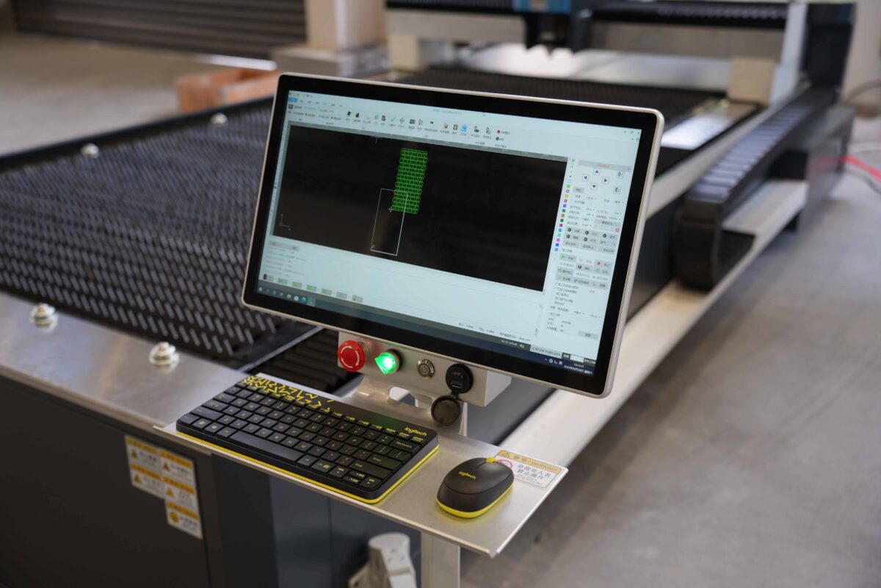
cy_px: 294
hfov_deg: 51.9
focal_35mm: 37
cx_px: 440
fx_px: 905
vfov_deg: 35.9
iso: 100
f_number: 2.8
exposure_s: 1/40
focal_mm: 37
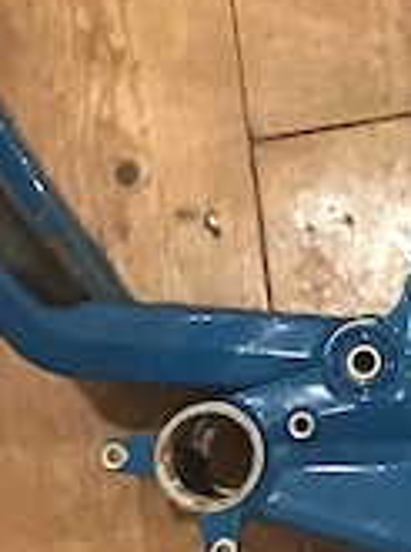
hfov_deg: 9.9
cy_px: 60
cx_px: 735
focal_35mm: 141
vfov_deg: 13.9
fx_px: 2241
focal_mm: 4.15
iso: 125
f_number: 2.2
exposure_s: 1/8
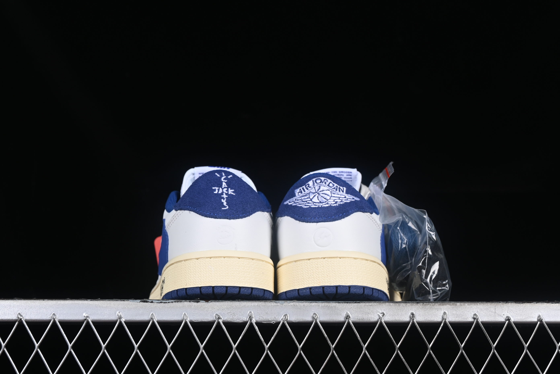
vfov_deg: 18.2
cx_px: 280
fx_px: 1167
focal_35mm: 75
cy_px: 187
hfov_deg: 27.0
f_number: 8
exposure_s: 1/100
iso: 160
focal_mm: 50
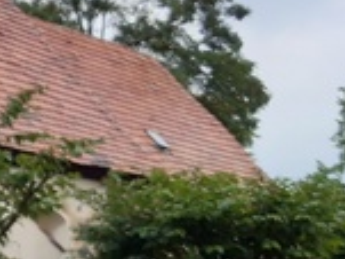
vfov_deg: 13.4
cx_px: -226
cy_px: 94
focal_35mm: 110
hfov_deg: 15.9
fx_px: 1095
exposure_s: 1/508
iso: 40
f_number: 1.7
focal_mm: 3.92
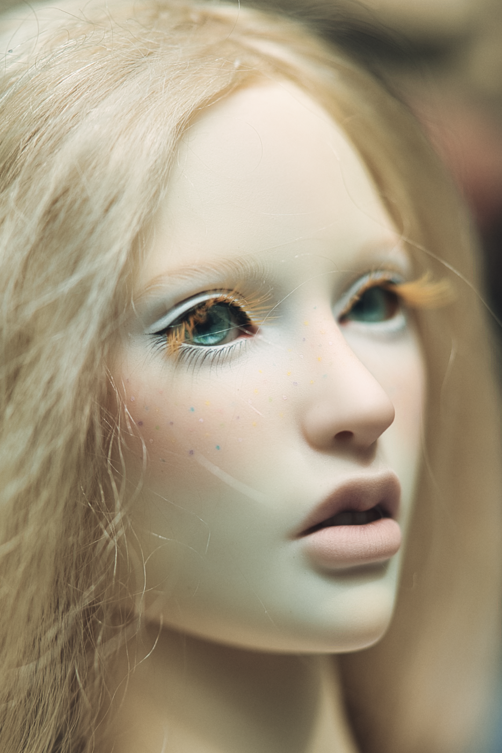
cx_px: 269
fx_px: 2175
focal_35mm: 104
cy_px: 402
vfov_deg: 19.6
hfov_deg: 13.2
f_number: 2.8
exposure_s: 1/200
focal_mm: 90
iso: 100
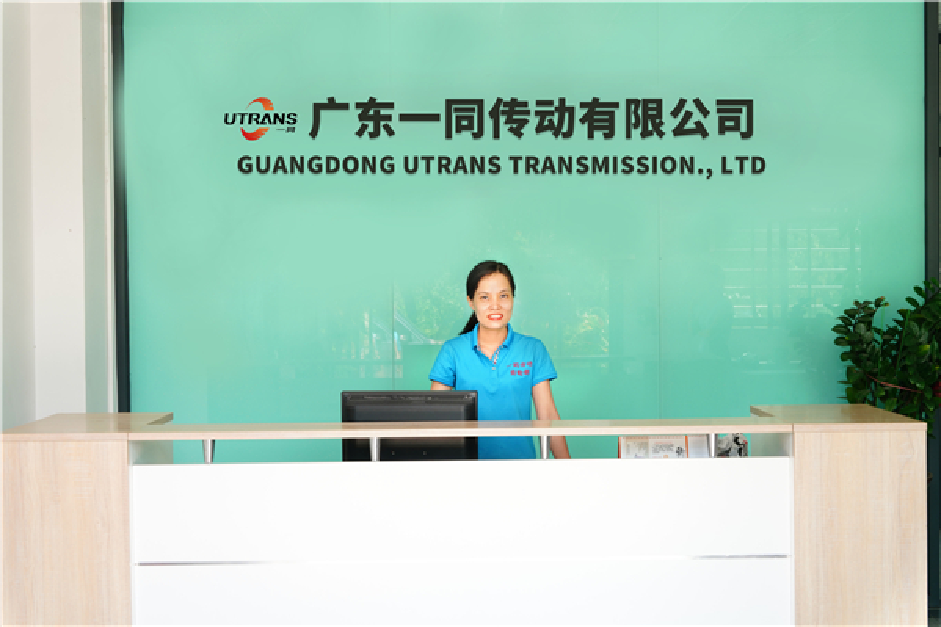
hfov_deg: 41.1
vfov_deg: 28.1
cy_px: 314
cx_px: 470
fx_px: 1255
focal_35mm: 48
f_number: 14
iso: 400
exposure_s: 1/10
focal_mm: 48
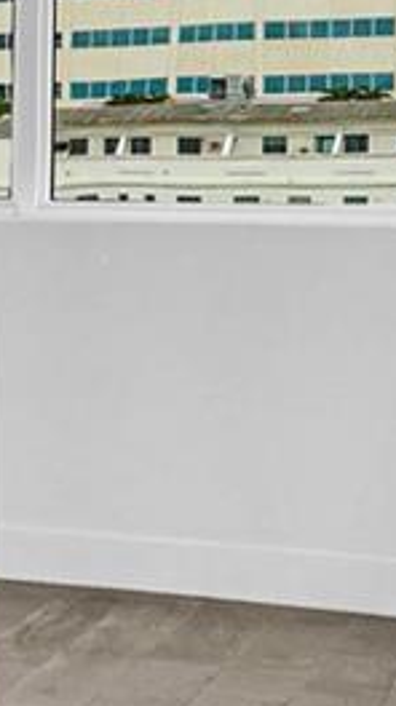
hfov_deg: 6.8
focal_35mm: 130
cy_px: 62
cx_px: -1279
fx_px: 2433
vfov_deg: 16.3
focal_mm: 16
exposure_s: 1/30
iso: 250
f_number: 7.1
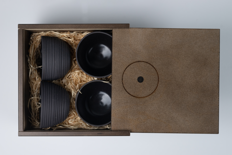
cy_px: 78
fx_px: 322
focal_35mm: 50
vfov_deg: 27.0
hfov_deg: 39.6
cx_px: 116
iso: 640
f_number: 6.3
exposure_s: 1/125
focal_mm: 50
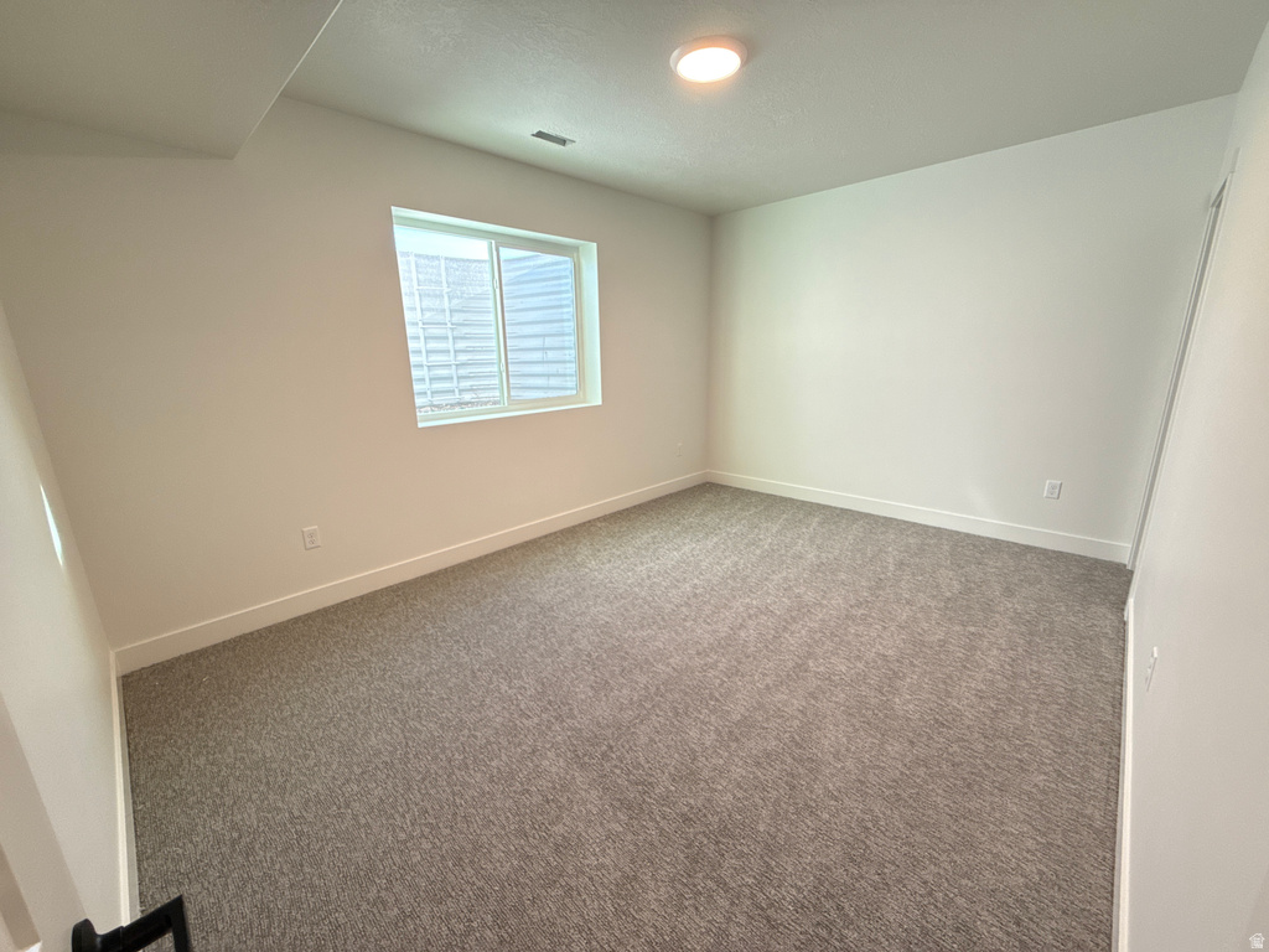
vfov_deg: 85.7
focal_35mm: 14
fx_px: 513
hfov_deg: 102.1
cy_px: 476
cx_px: 634
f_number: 2.2
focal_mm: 2.22
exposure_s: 1/120
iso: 200
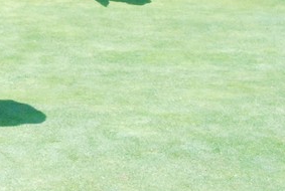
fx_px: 1008
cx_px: -35
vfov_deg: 10.8
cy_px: 21
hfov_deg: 15.6
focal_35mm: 127
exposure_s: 1/100
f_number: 29
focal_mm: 30
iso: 1600
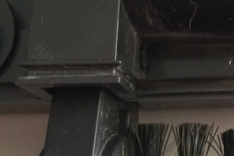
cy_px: -23
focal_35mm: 107
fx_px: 695
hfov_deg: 17.7
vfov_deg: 12.5
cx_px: 315
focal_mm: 4.15
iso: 320
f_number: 2.2
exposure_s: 1/25
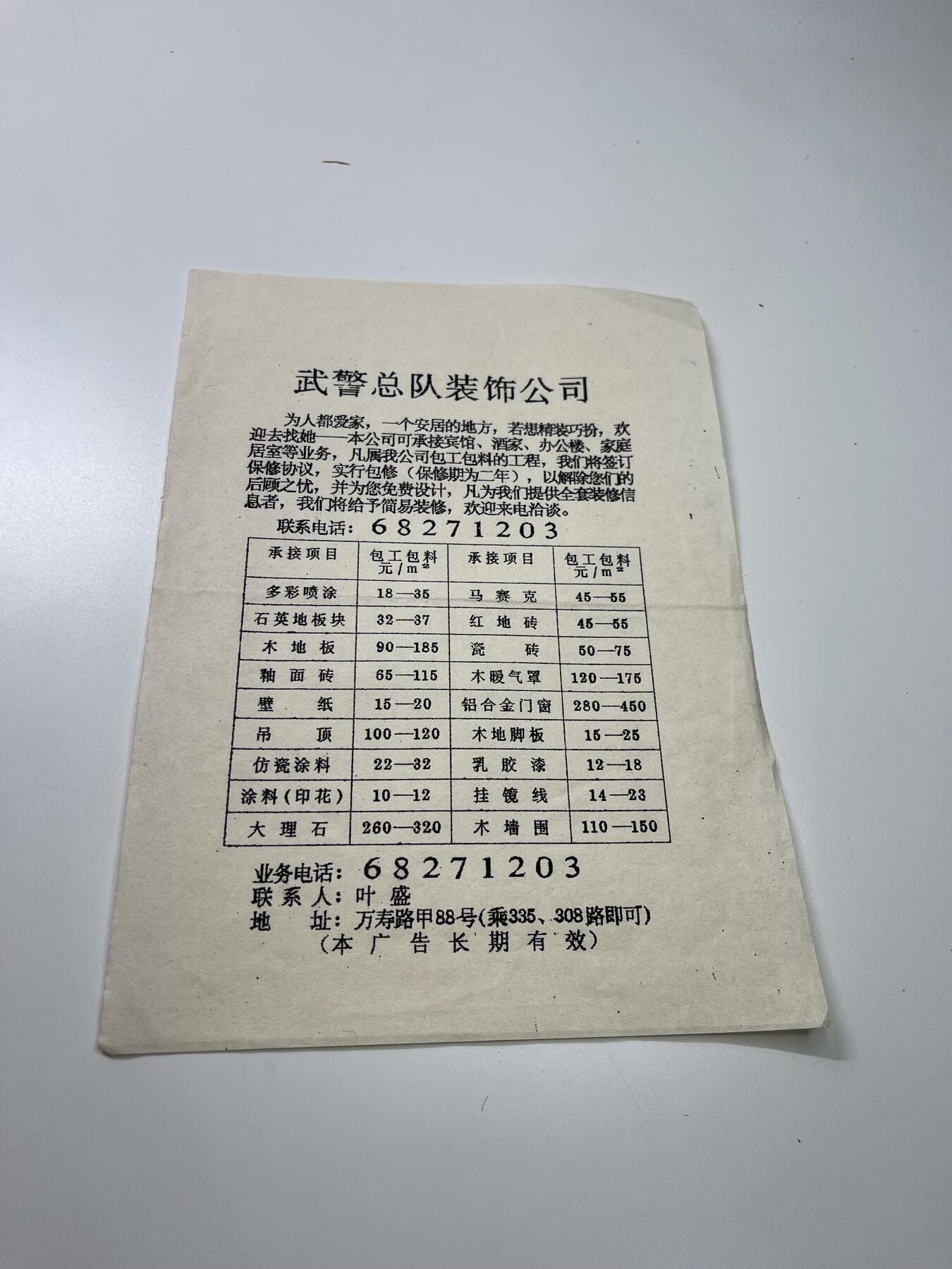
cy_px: 634
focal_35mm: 25
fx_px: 917
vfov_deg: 69.4
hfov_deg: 54.9
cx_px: 476
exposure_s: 1/208
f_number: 1.6
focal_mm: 5.1
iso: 32
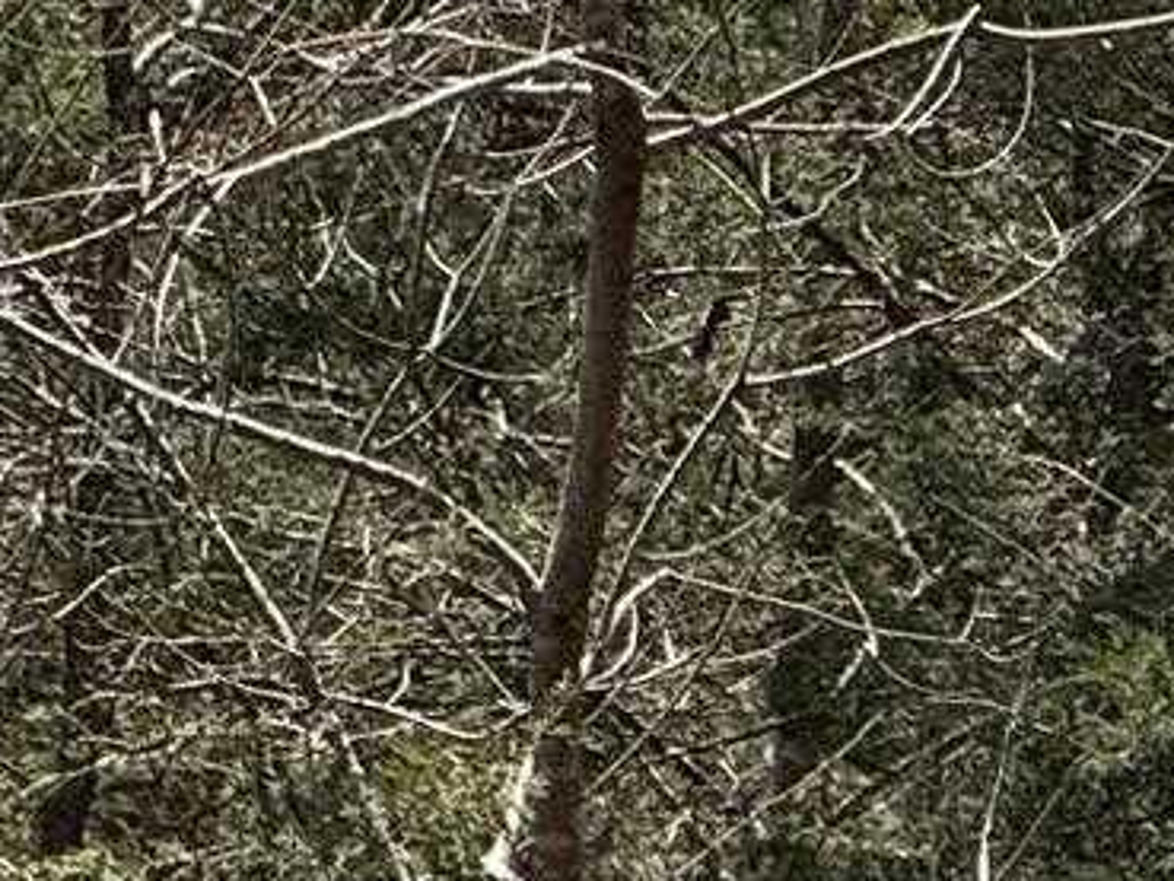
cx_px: -178
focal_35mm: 666
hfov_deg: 3.0
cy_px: -560
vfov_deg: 2.2
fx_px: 22595
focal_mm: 15.66
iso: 50
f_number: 2.8
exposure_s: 1/1451
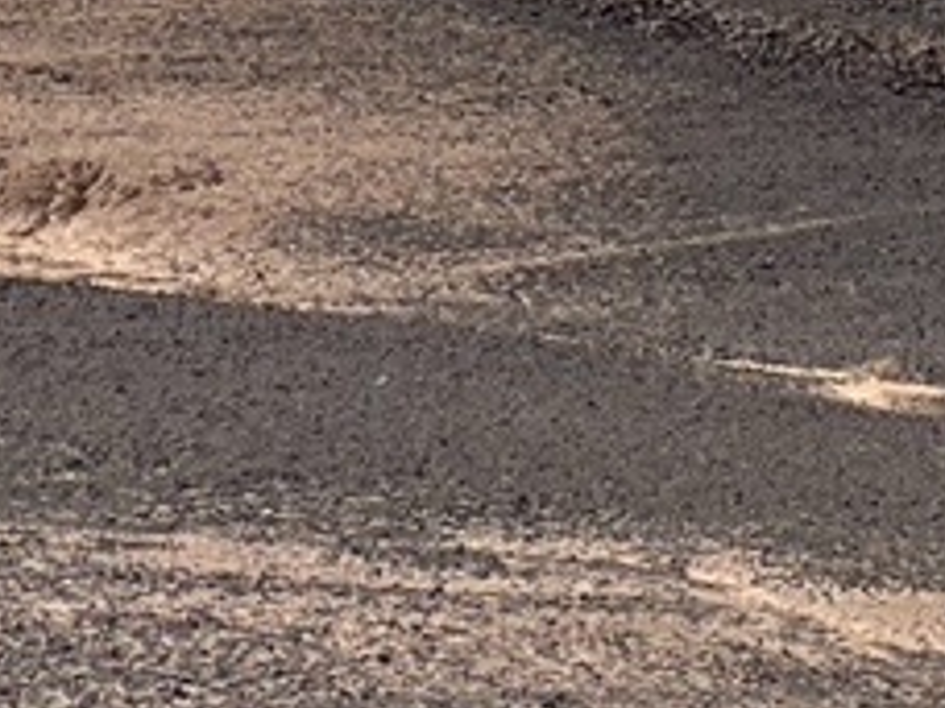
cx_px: 2329
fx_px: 3986
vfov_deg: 9.7
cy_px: 1255
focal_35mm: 146
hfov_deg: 11.1
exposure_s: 1/4132
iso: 32
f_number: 1.6
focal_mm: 4.2
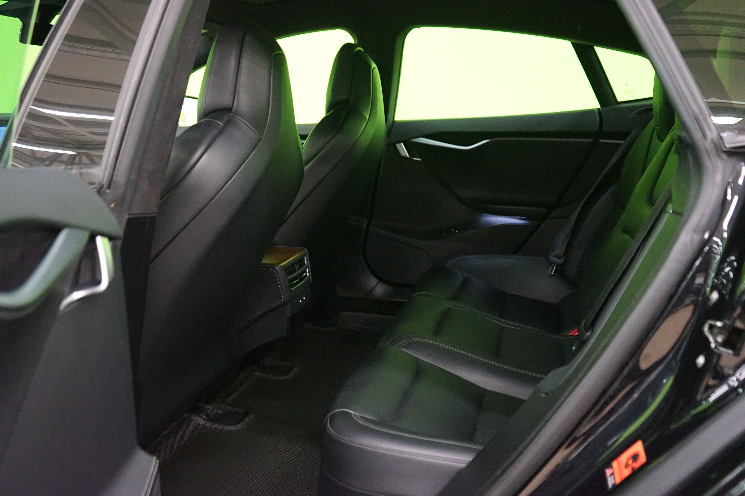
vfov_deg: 41.1
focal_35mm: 32
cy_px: 248
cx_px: 372
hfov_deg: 58.7
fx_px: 662
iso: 6400
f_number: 4
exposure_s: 1/20
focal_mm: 32
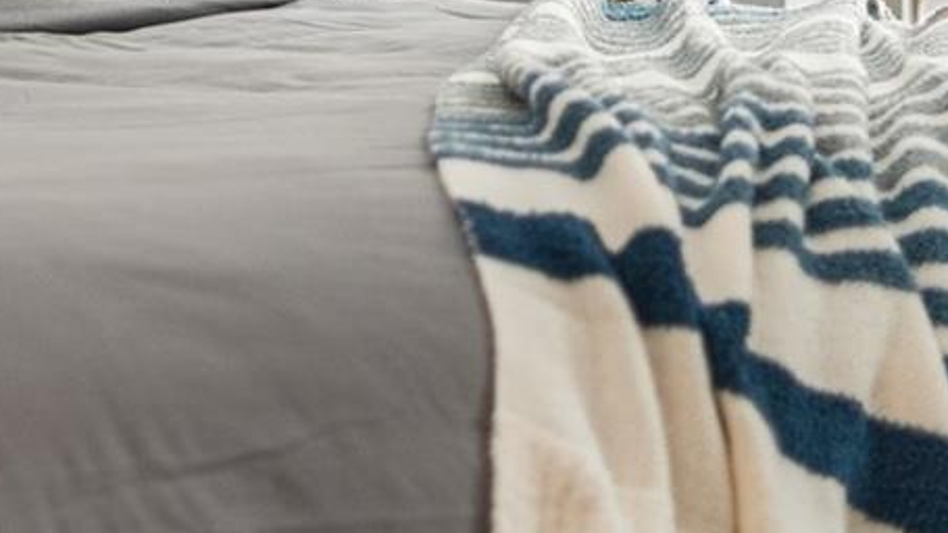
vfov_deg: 6.5
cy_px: -336
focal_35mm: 184
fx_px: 4626
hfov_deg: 11.5
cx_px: -165
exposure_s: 1/250
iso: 1600
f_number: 1.8
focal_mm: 50
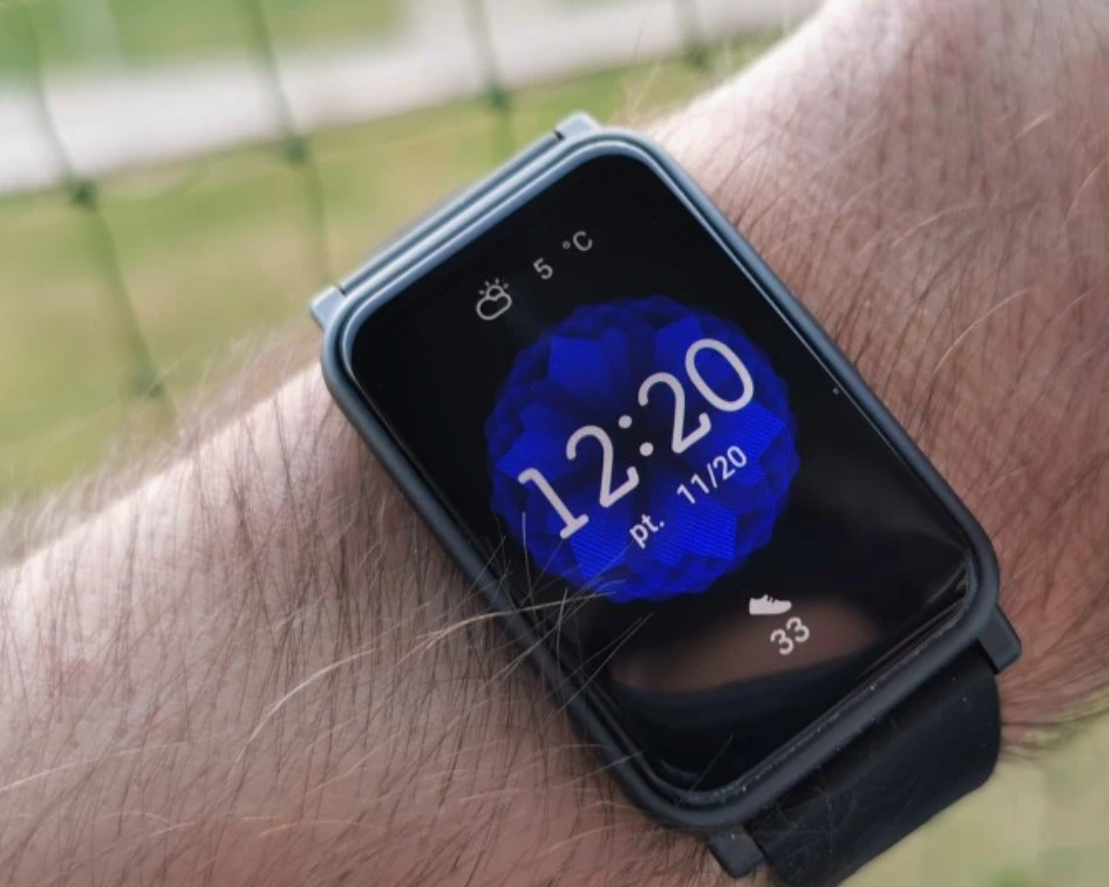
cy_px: 434
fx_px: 1608
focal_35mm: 49
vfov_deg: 30.8
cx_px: 647
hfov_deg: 37.9
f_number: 1.6
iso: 50
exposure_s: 1/167
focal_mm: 5.56
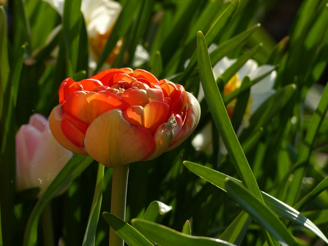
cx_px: 164
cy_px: 123
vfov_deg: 2.5
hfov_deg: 3.3
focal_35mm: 600
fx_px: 5685
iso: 100
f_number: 4
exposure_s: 1/640
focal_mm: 108
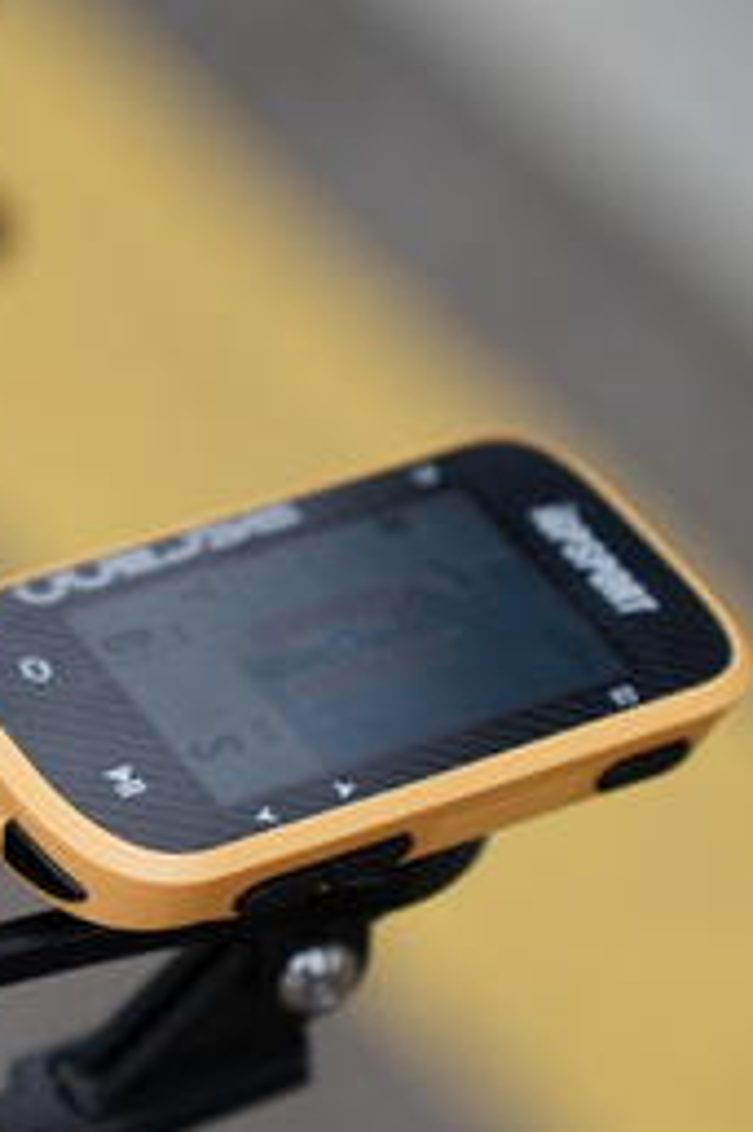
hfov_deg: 7.0
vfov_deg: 10.5
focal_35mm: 196
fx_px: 6157
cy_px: 810
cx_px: 313
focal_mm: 75
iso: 640
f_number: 2.8
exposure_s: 1/640
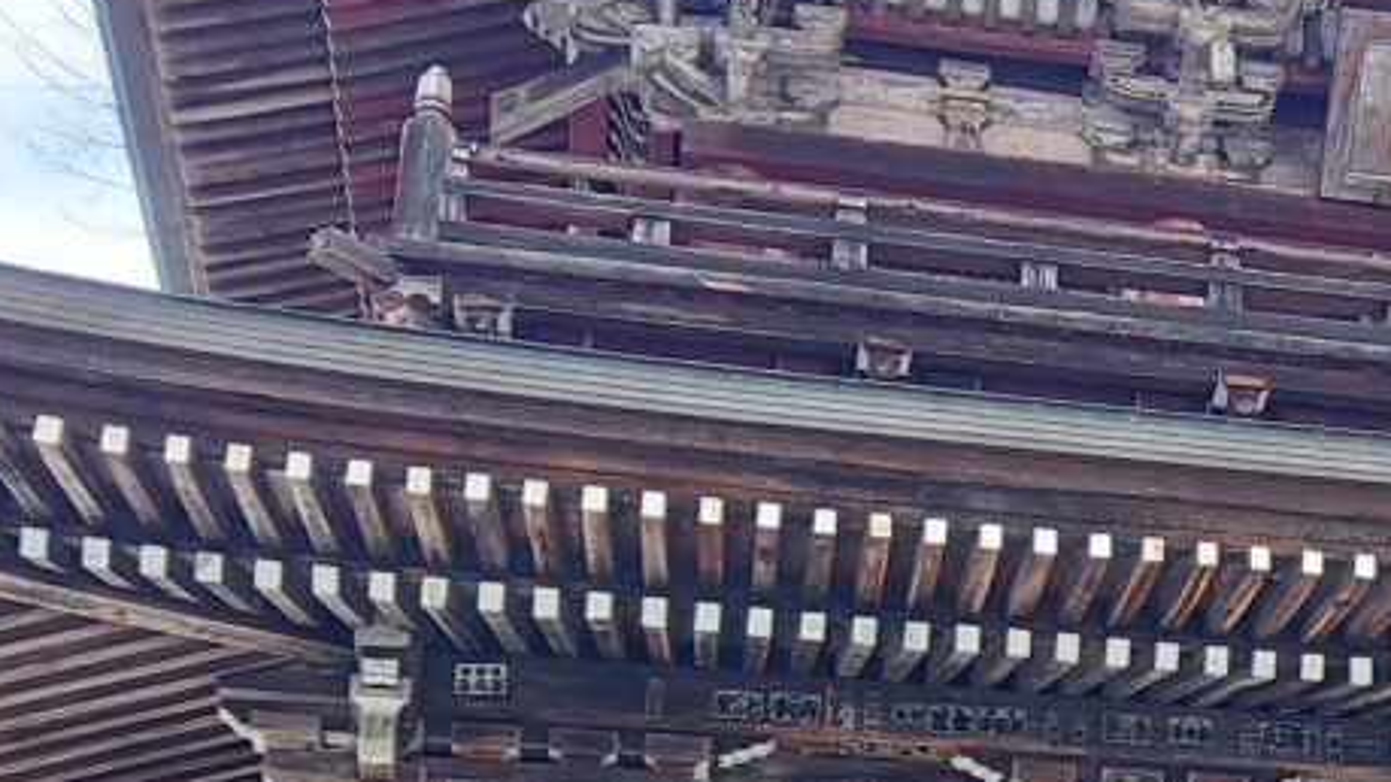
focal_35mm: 76
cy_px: 730
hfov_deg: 26.5
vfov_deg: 15.7
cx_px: 1373
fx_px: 2803
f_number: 2
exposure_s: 1/100
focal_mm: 4.6
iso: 50
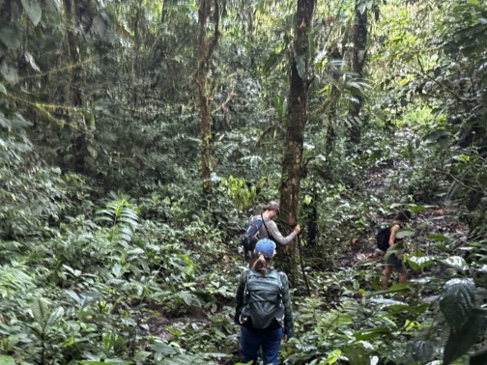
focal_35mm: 61
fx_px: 858
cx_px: 252
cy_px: 218
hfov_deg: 31.7
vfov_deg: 24.0
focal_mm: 6.86
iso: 500
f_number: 1.78
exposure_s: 1/40
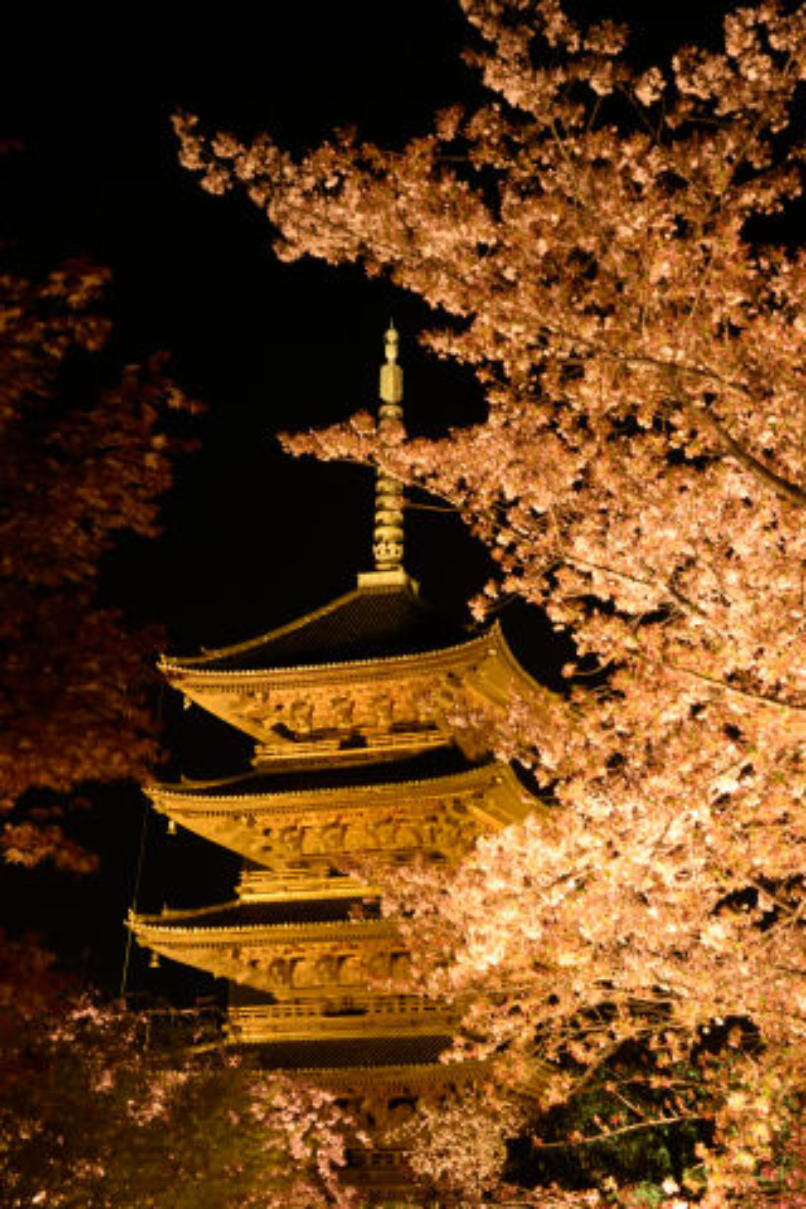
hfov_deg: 19.5
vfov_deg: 28.8
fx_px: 2351
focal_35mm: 70
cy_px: 604
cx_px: 403
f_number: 11
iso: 3200
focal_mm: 70
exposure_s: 1/4
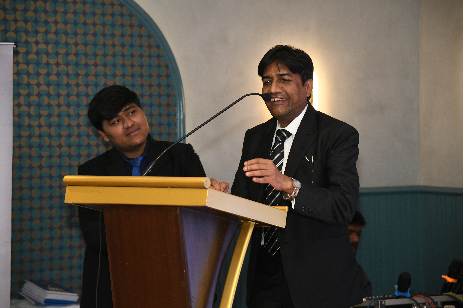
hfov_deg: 18.6
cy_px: 154
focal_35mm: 110
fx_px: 1415
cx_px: 232
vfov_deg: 12.5
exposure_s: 1/160
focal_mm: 110
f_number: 5
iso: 2500
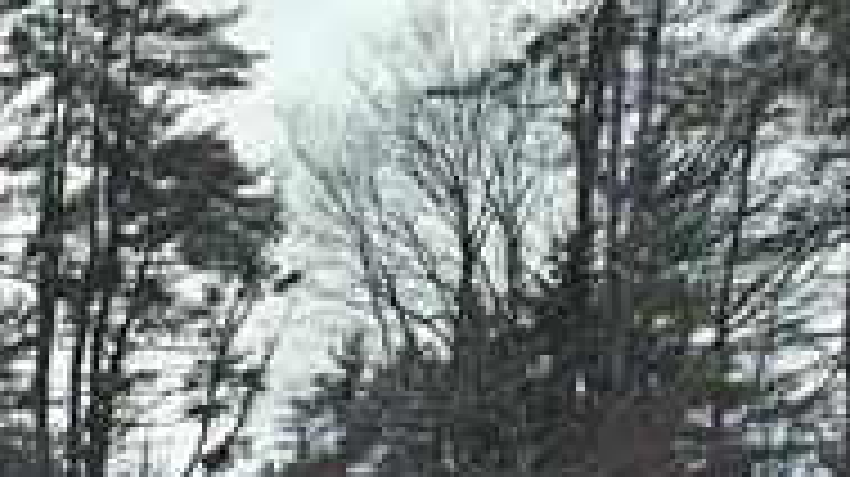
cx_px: -517
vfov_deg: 12.3
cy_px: 1004
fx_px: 1914
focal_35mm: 85
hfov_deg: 20.4
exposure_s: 1/801
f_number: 1.8
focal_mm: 5.4
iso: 25
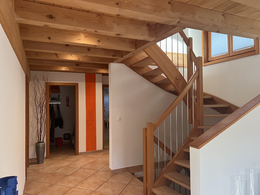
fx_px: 195
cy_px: 98
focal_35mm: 26
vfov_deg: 53.1
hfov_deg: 67.3
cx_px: 130
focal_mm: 5.7
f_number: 1.5
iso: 125
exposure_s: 1/84
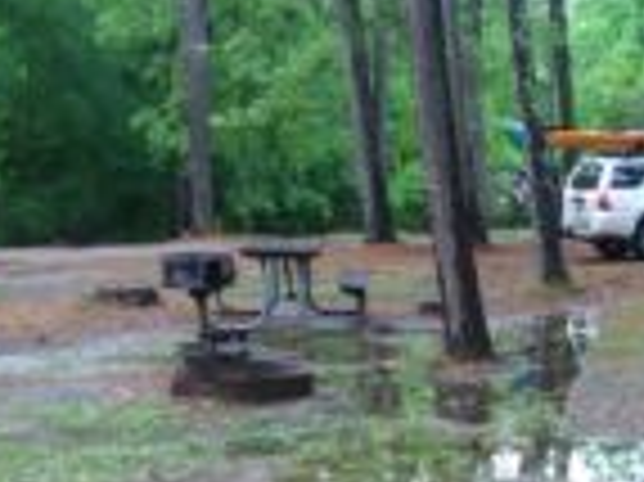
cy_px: 559
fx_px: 1506
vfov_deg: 17.4
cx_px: 766
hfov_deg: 22.3
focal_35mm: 81
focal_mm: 2.47
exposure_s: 1/40
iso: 50
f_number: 1.9
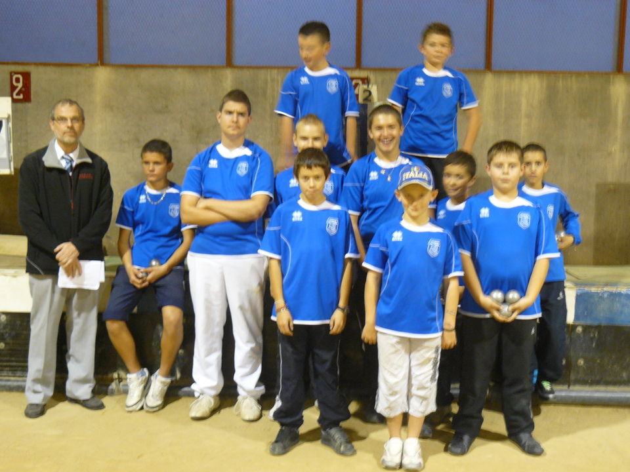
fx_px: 837
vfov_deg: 31.5
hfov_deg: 41.2
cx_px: 315
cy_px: 236
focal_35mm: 46
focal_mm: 7.6
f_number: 2.8
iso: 200
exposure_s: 1/5
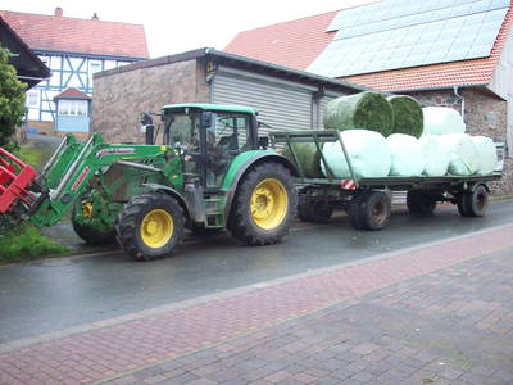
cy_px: 192
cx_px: 256
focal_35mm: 36
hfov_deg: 51.4
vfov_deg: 39.7
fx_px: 534
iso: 160
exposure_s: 1/26.7
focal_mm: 6
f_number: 2.7
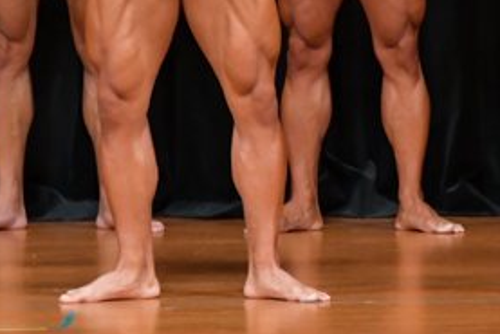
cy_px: -61
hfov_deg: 2.7
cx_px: 653
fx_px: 10491
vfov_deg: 1.8
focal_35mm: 755
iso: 5000
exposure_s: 1/400
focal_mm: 180
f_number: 5.6
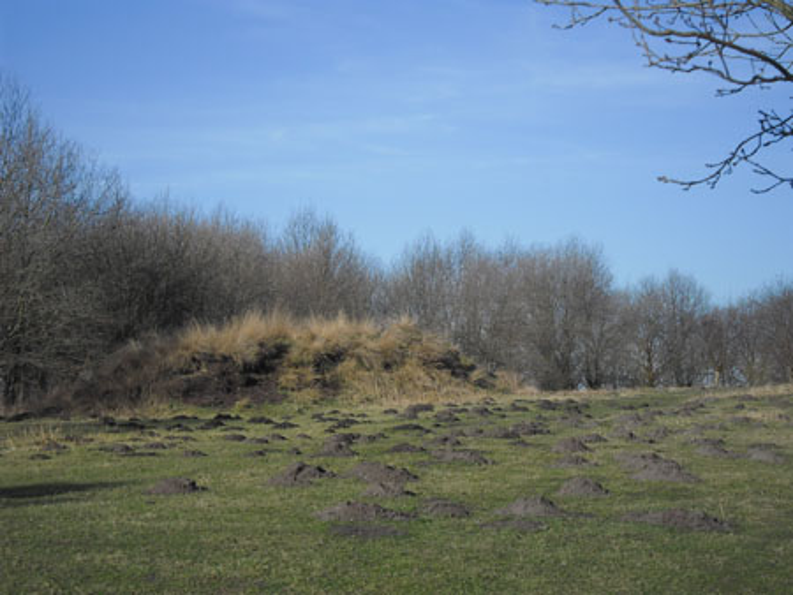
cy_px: 298
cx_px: 396
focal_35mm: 74
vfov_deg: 19.9
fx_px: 1696
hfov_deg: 26.3
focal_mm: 13.2
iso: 80
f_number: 3.9
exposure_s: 1/635
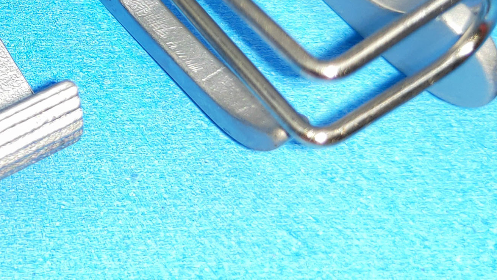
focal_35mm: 88
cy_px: -69
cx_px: -58
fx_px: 1160
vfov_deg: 13.3
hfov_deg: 22.7
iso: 108
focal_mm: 3.97
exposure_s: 1/100
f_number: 1.7
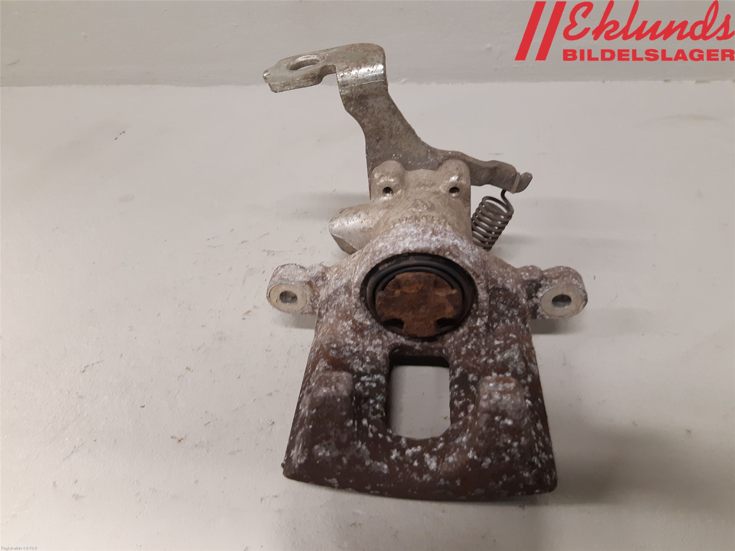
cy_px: 276
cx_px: 368
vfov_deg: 53.1
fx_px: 552
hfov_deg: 67.3
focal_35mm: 26
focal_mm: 3.93
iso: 160
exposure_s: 1/50
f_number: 1.7
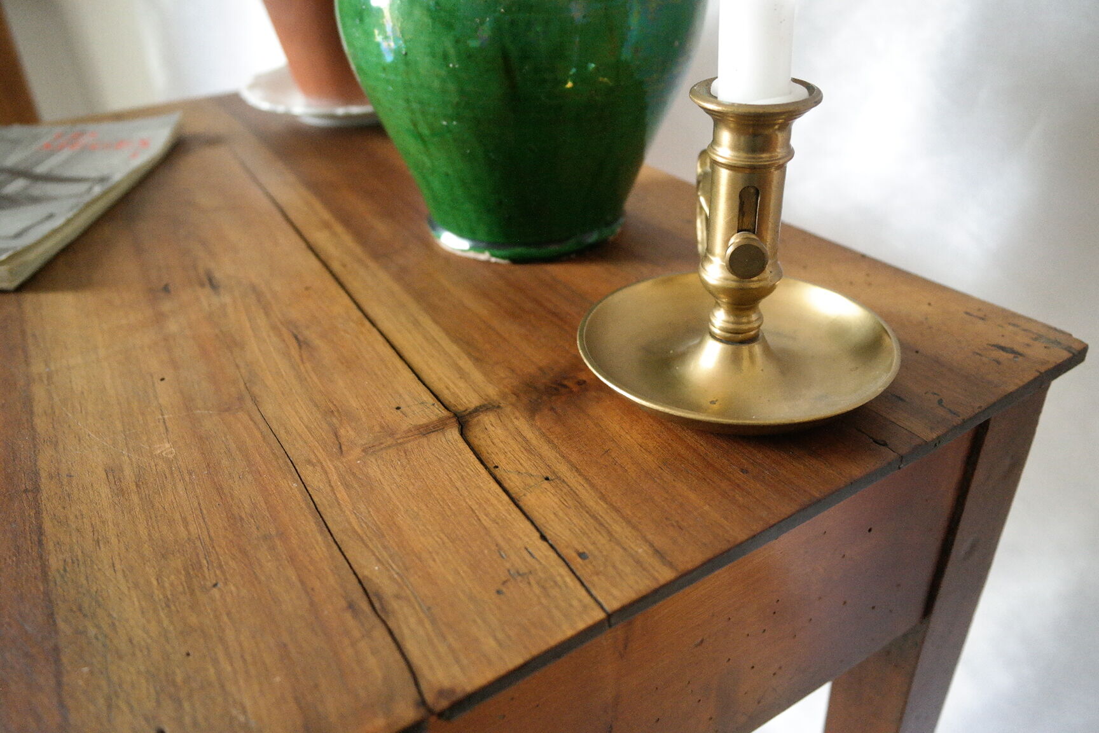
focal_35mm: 30
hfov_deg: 61.9
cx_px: 550
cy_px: 366
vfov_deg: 43.6
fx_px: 916
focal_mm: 20
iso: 1600
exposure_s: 1/30
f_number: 5.6
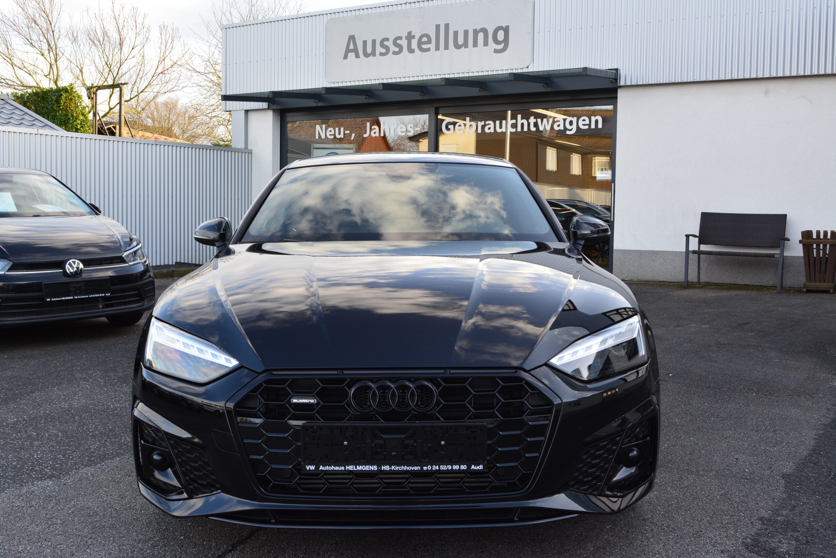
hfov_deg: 51.3
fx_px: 871
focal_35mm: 38
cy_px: 279
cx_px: 418
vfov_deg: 35.5
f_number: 10
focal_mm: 25
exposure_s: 1/50
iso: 400
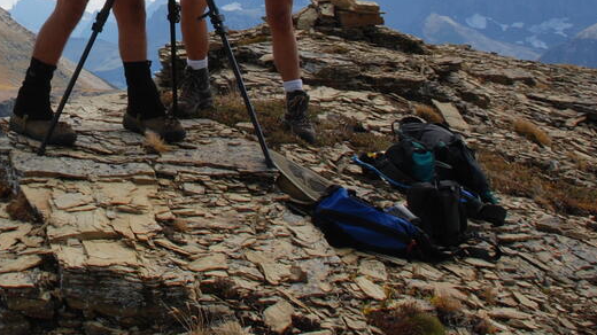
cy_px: -52
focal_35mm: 89
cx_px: 22
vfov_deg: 13.3
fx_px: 1408
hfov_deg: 23.1
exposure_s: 1/80
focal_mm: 22
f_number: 14
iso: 100
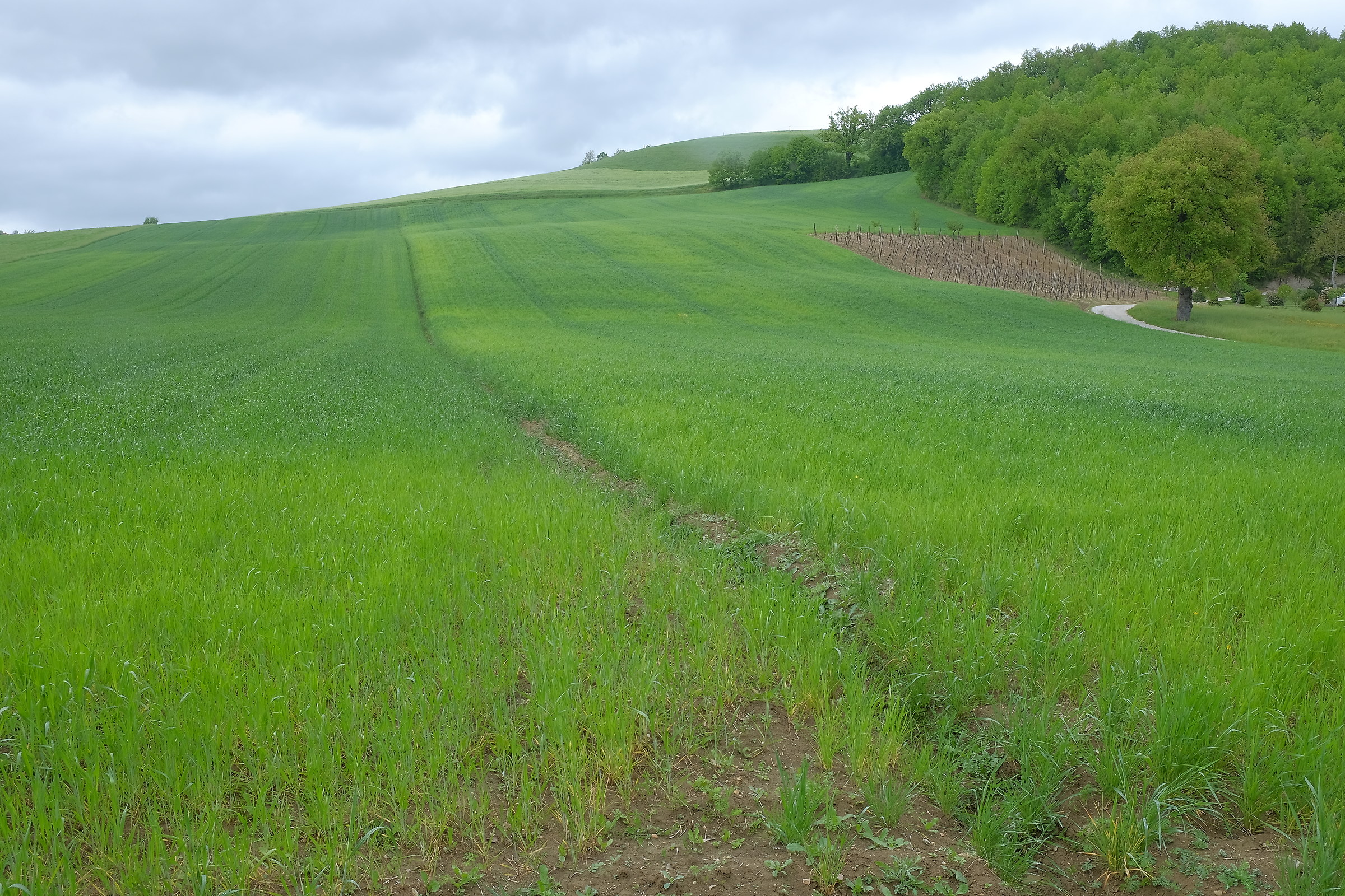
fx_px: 1233
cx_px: 672
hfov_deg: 57.2
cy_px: 448
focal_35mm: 33
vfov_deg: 40.0
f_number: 13
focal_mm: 22.3
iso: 200
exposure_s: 1/28
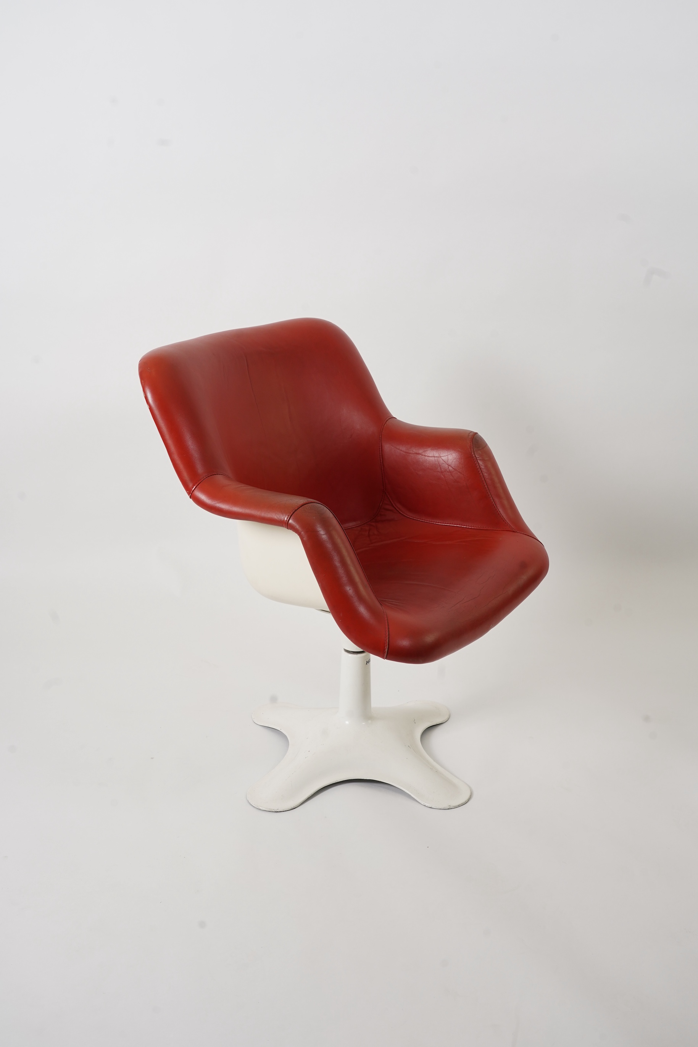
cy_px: 524
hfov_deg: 34.2
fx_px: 1134
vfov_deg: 49.6
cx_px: 349
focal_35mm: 39
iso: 640
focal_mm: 39
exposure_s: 1/125
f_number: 11
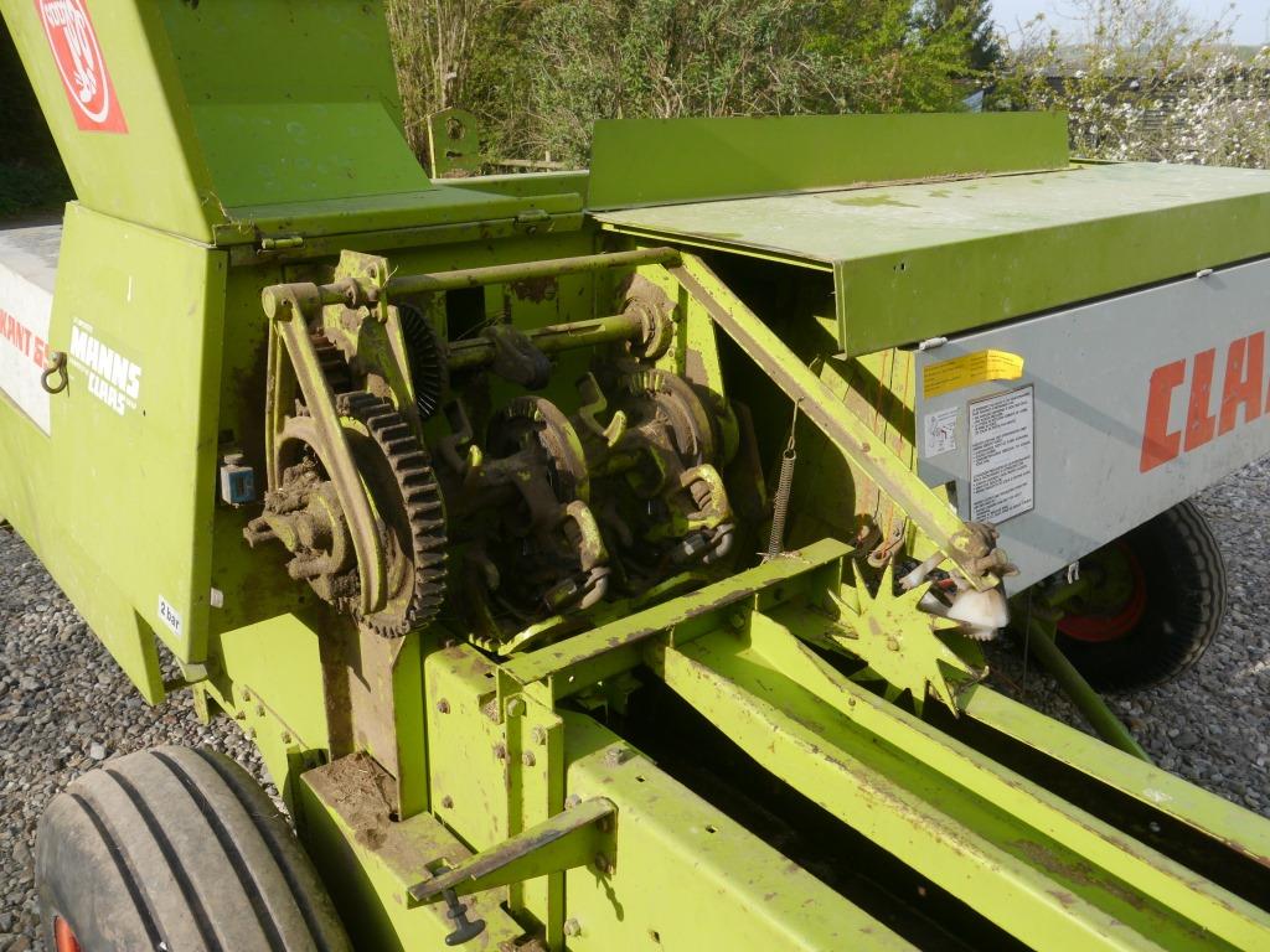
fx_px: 1101
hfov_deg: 60.0
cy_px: 476
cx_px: 635
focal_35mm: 30
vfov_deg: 46.8
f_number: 6.3
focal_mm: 15
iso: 160
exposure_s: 1/320
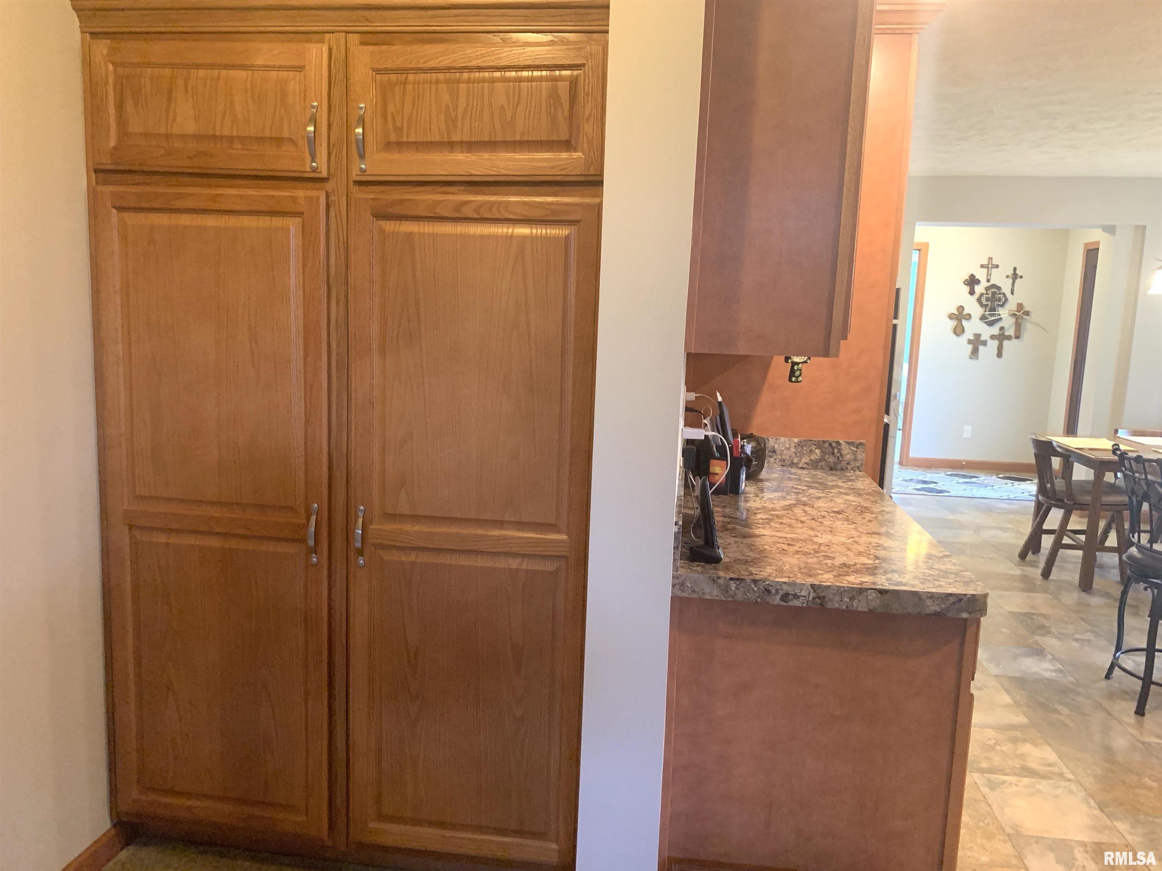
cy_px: 436
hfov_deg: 67.3
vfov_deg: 53.1
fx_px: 873
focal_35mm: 26
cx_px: 581
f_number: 1.8
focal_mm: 4.25
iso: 320
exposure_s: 1/40
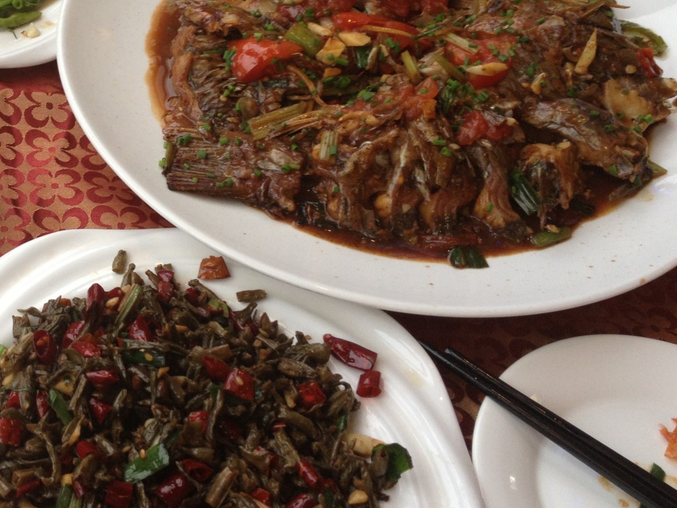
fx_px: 1213
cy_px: 172
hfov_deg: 30.2
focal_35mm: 62
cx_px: 101
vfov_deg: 23.6
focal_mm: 4.28
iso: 64
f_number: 2.4
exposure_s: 1/60
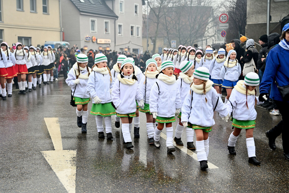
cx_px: 139
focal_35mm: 49
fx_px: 393
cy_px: 100
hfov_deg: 40.3
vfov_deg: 27.5
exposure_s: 1/640
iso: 800
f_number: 3.5
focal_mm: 47
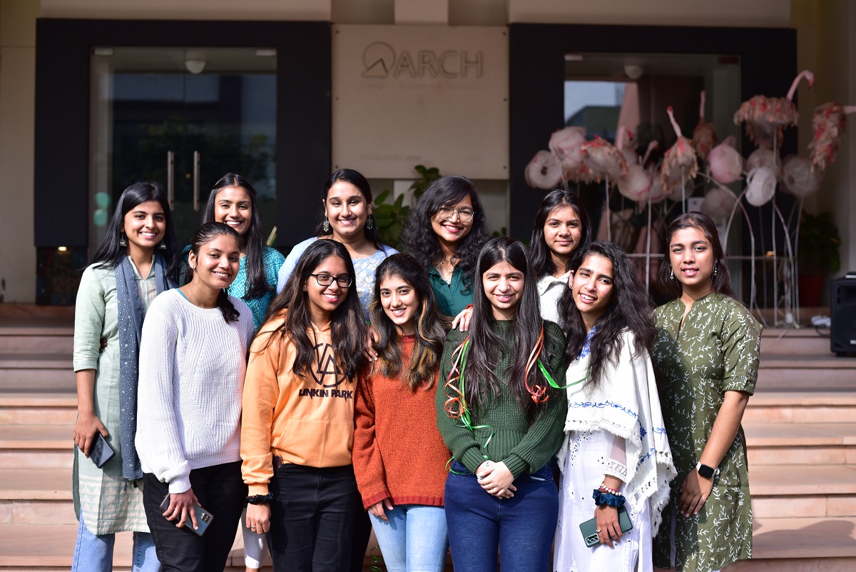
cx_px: 428
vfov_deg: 27.0
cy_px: 286
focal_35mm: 50
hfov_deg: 39.6
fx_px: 1189
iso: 160
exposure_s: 1/1600
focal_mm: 50
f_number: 3.2
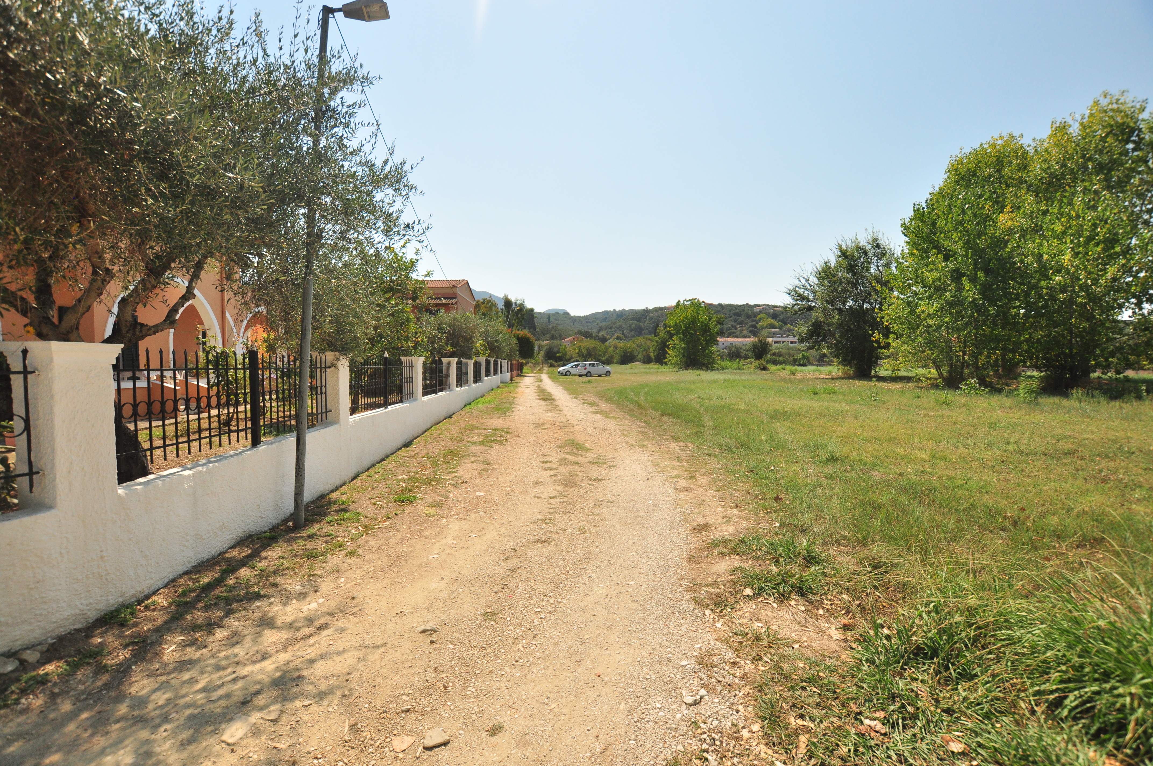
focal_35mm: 15
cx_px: 576
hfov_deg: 100.5
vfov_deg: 77.2
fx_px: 480
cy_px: 383
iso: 400
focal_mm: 10
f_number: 5.6
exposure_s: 1/4000
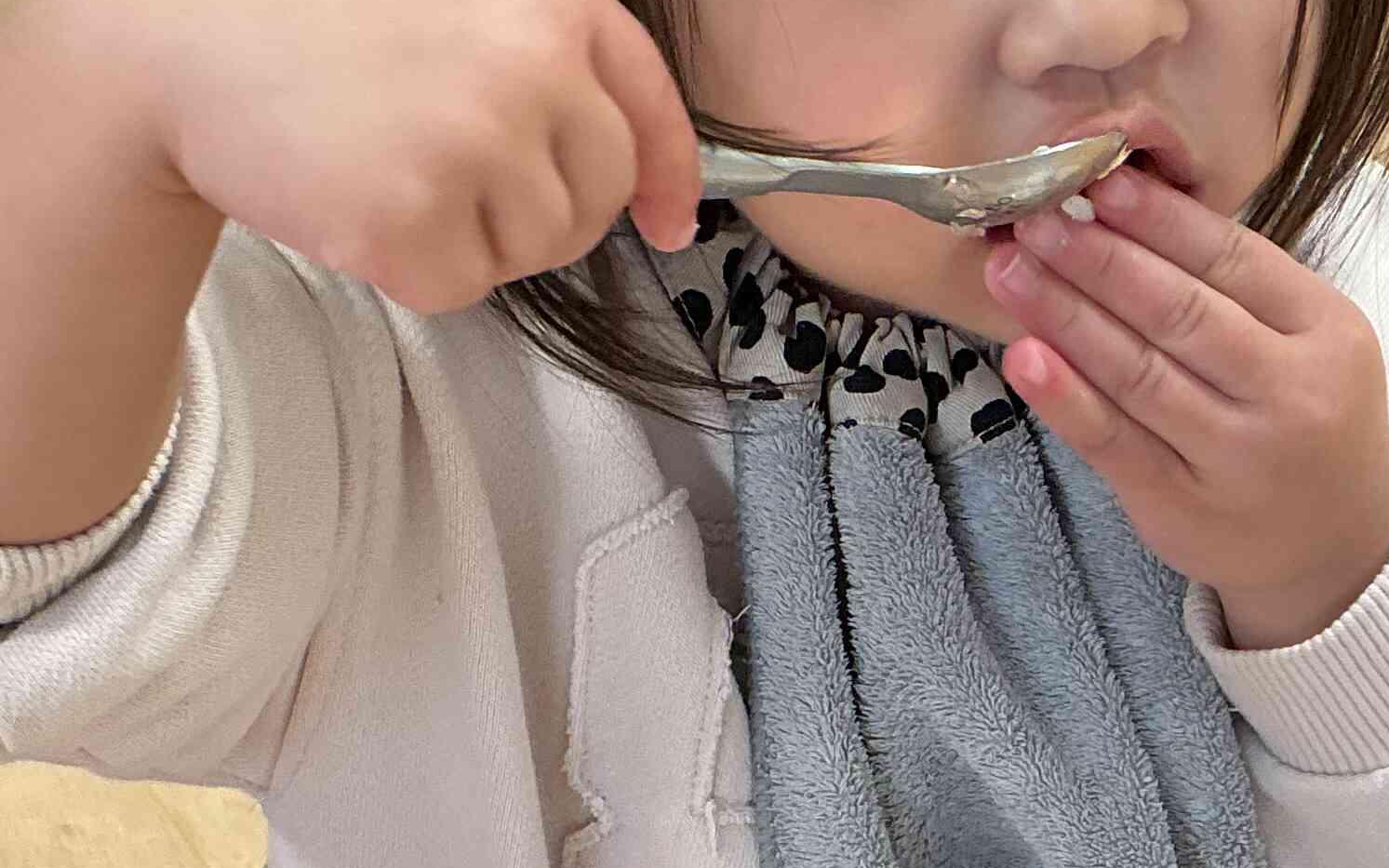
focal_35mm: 83
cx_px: 685
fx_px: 3142
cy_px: 456
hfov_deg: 24.9
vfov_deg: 15.7
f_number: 1.8
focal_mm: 3
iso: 50
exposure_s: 1/60
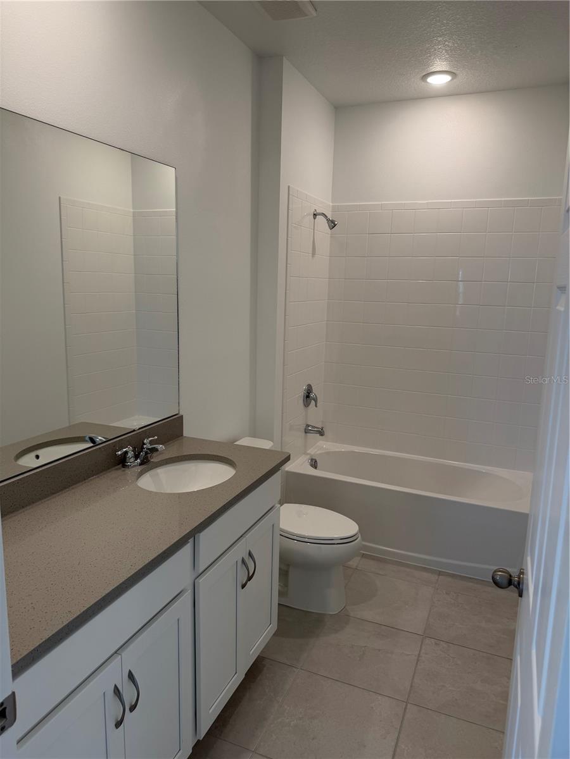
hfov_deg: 56.8
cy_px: 380
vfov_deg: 71.6
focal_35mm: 24
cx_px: 285
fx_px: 527
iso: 64
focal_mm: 6.76
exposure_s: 1/121
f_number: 1.78
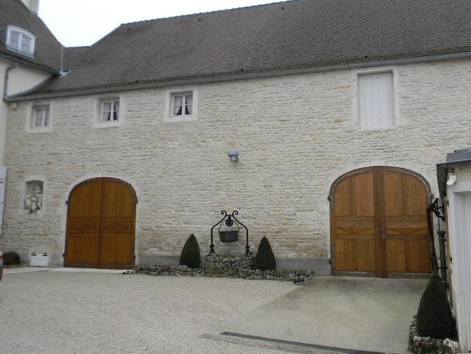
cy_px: 154
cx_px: 277
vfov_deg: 40.6
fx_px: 476
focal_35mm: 35
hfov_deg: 52.4
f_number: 3.5
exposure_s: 1/60.7
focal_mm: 5
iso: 80
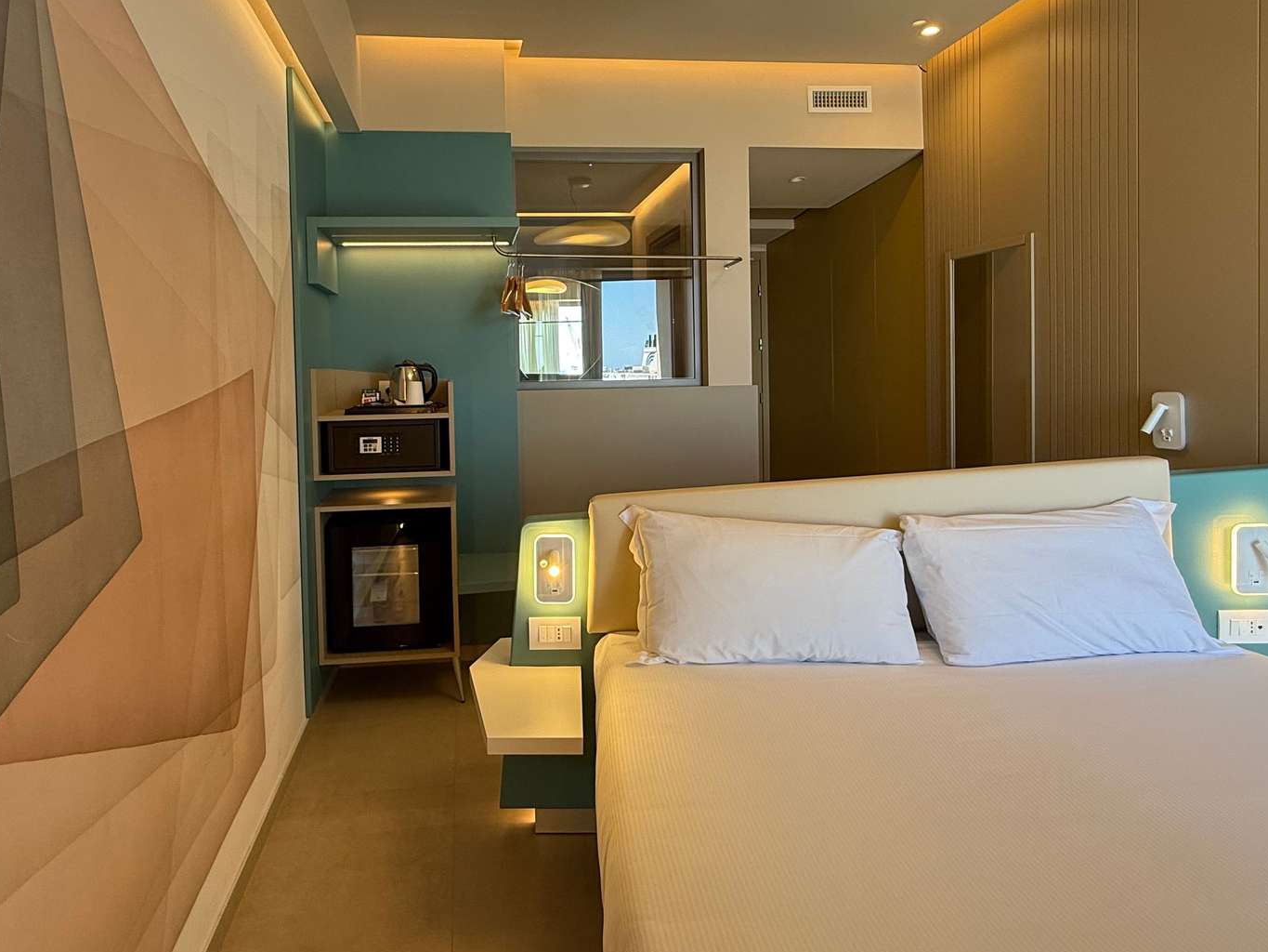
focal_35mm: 21
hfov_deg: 78.7
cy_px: 386
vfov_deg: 62.9
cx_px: 559
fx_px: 769
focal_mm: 2.22
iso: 80
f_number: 2.2
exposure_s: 1/99
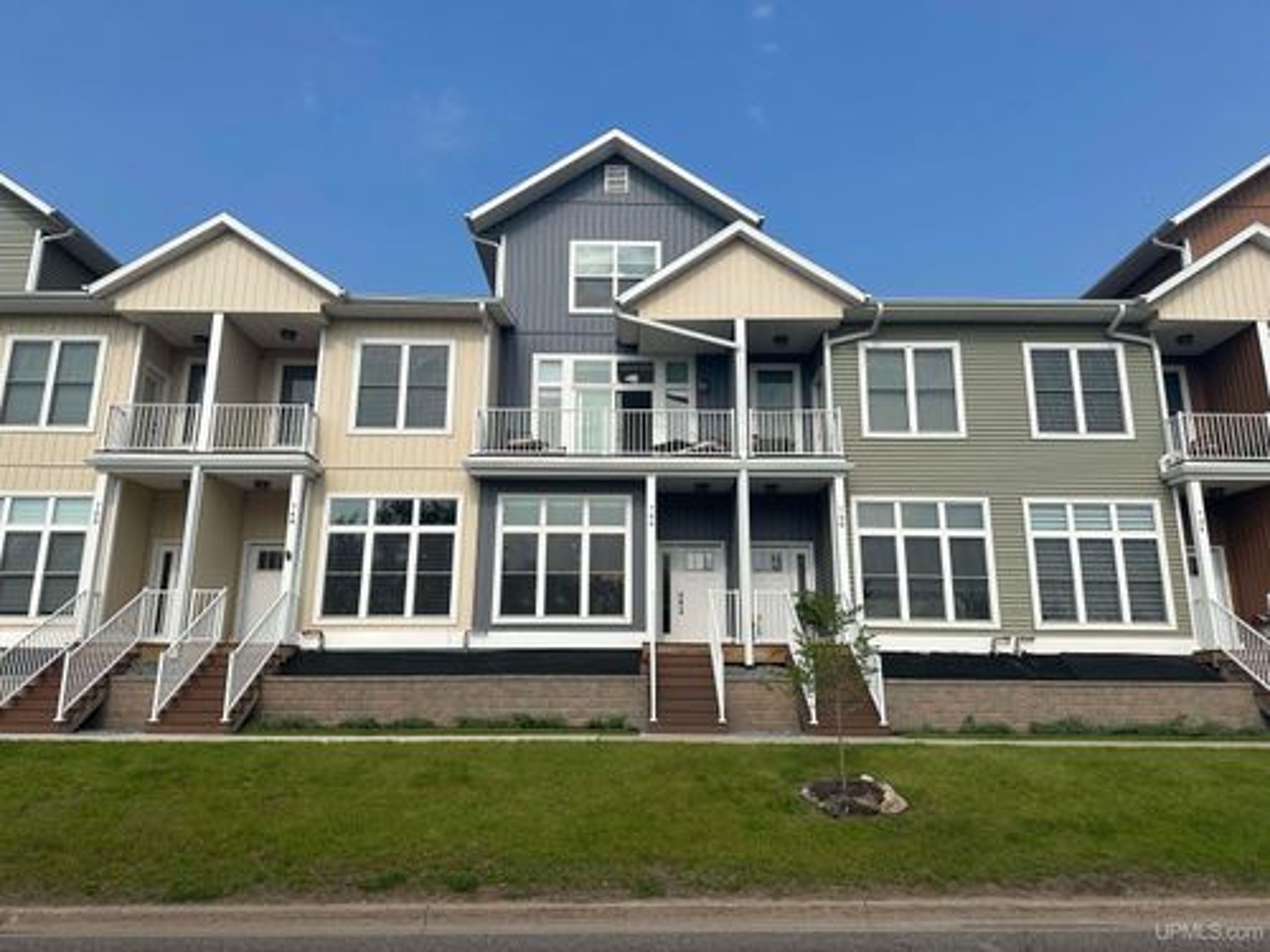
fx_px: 881
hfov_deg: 71.6
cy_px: 476
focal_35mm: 24
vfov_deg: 56.8
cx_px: 635
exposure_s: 1/5848
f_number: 1.78
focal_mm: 6.86
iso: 80
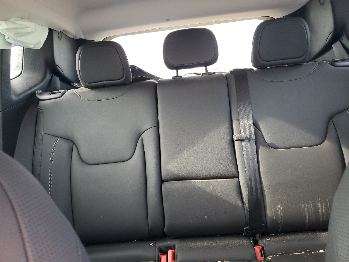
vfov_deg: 53.1
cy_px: 131
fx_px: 262
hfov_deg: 67.3
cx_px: 174
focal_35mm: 26
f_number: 1.5
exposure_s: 1/60.2
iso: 155
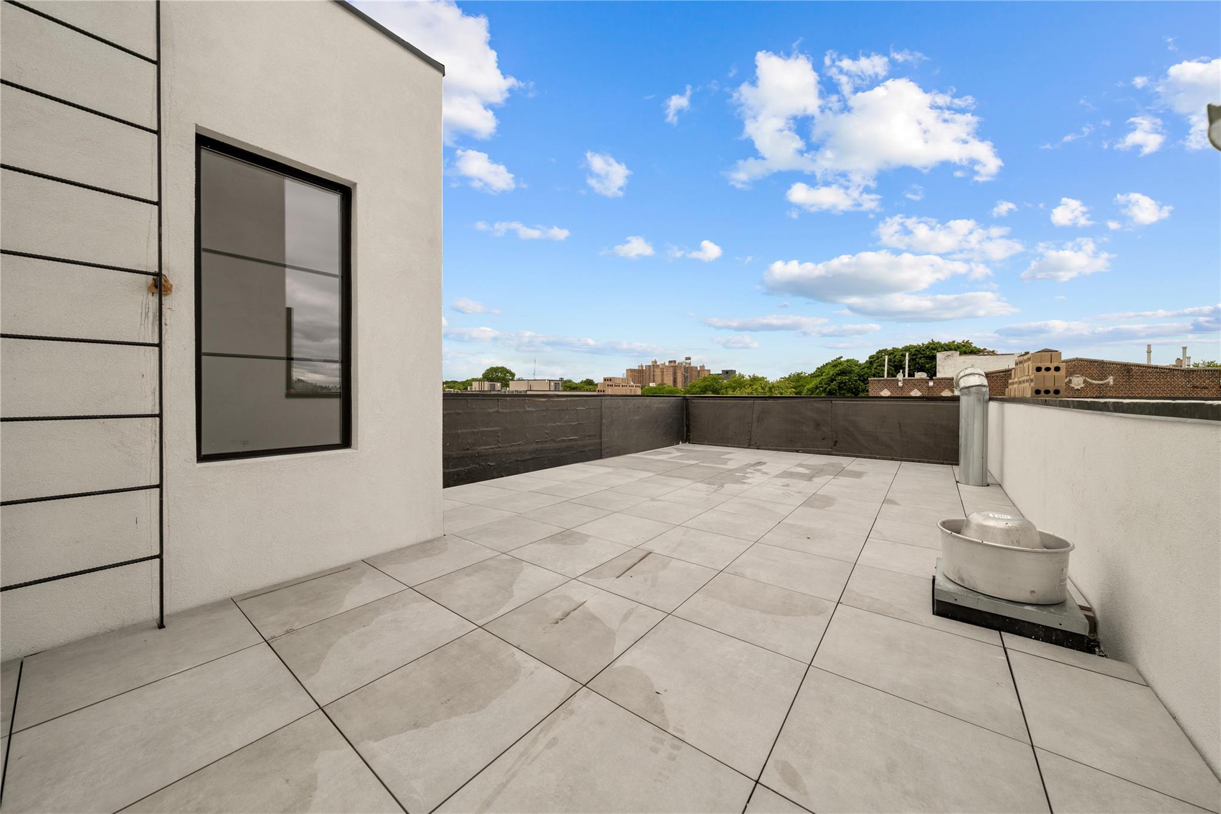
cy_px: 407
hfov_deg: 112.6
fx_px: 407
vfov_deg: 90.0
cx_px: 610
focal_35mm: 12
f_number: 9
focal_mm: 12
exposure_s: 1/100
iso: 100
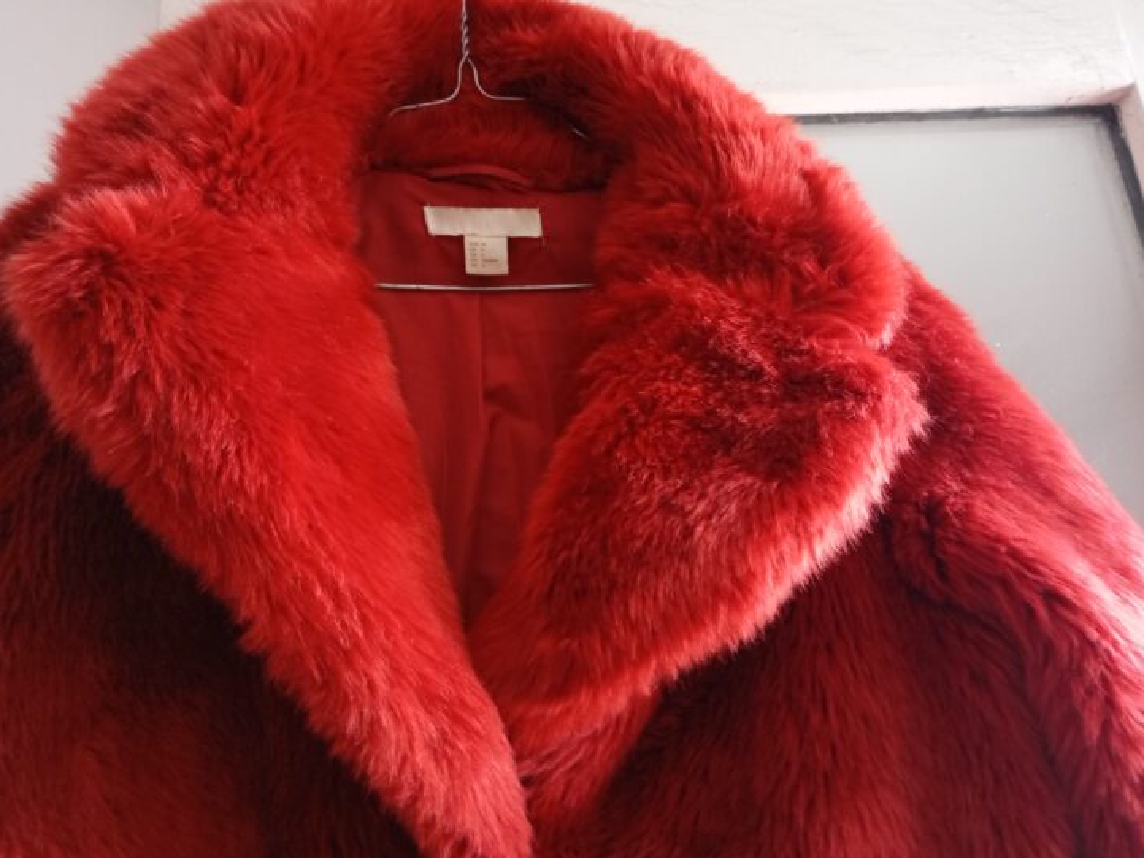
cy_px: 423
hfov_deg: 58.3
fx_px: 1025
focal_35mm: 31
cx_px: 536
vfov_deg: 45.5
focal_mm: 4.27
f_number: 1.8
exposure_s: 1/25
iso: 1121
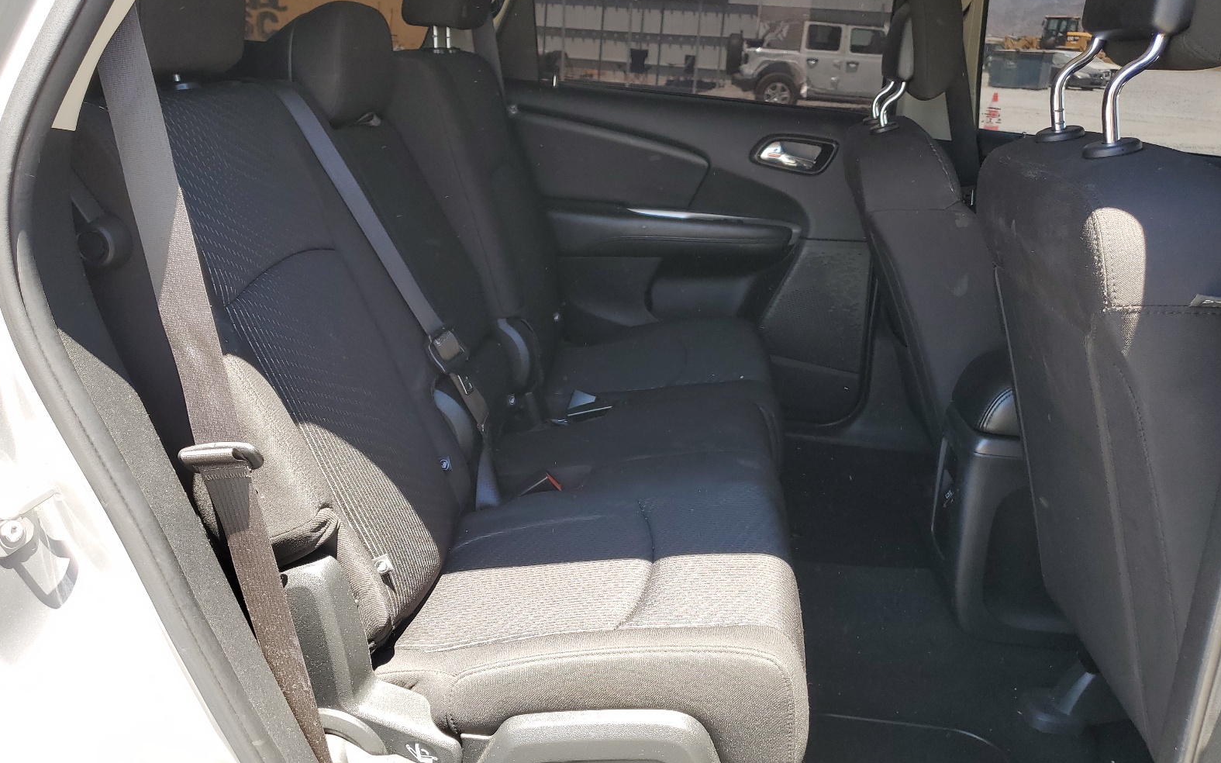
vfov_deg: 44.5
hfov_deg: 66.5
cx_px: 608
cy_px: 380
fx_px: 932
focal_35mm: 28
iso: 50
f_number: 1.5
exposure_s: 1/213
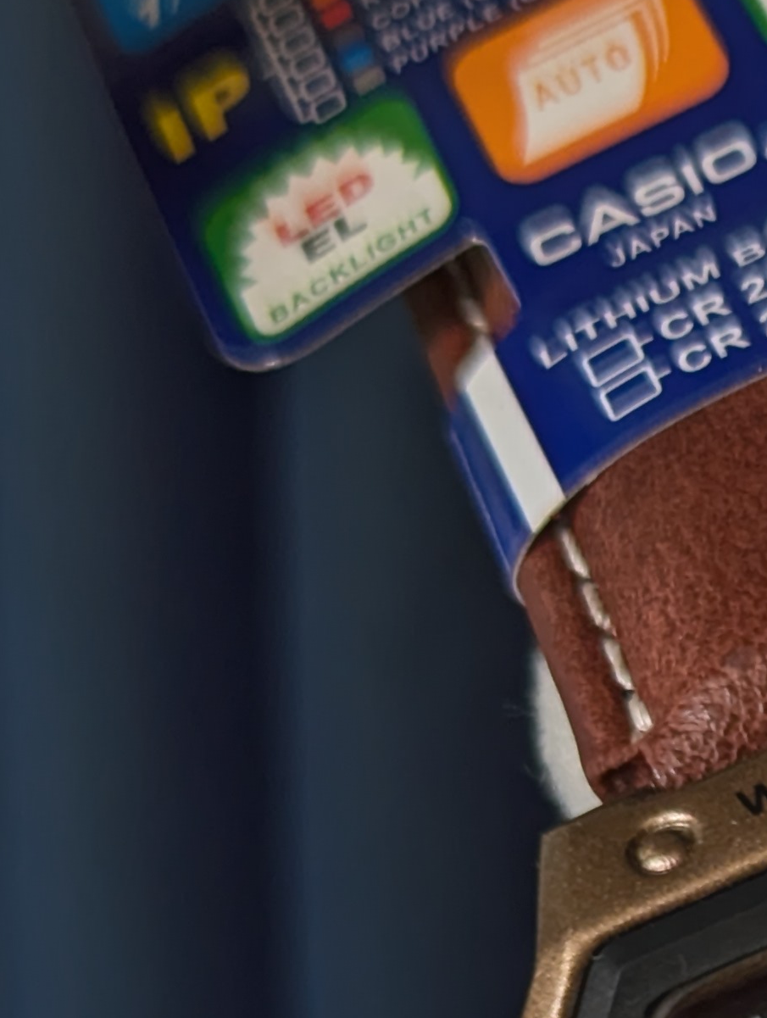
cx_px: 1090
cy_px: 1462
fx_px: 4801
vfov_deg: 11.7
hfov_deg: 8.9
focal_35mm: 163
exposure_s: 1/150
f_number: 1.85
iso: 47
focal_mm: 6.81
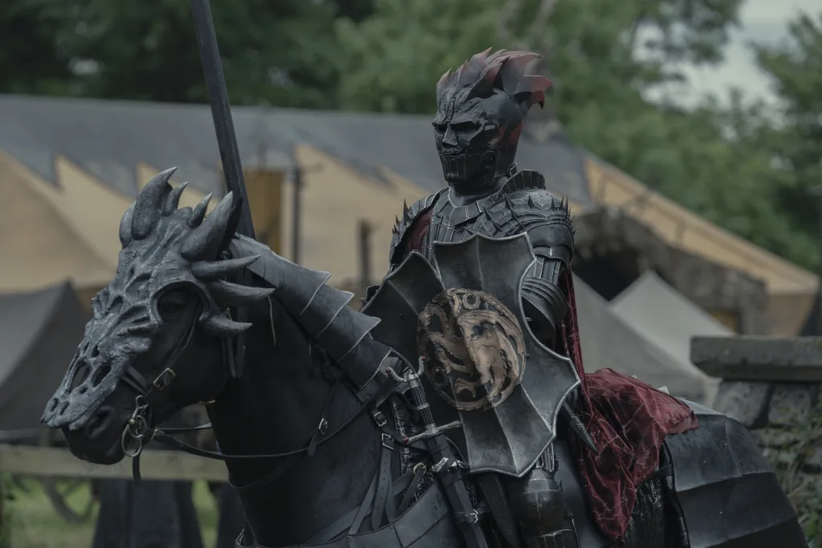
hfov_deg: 14.0
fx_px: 3357
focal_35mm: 147
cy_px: 274
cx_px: 411
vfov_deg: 9.3
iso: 1000
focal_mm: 147
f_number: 4
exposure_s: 1/640
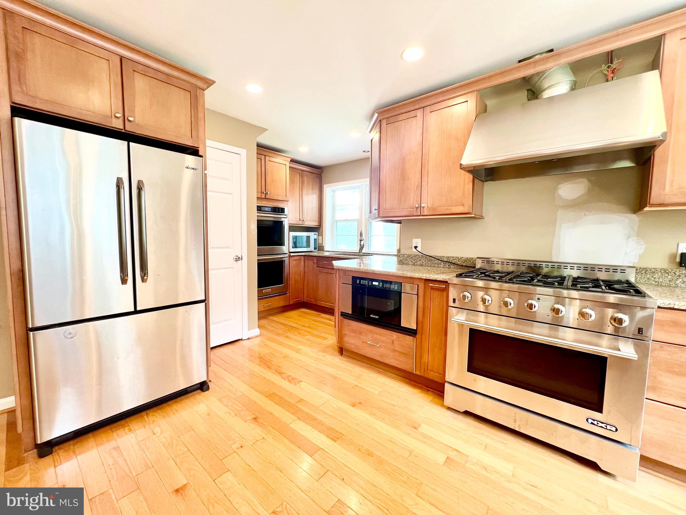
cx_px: 343
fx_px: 258
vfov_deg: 89.9
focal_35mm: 13
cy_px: 258
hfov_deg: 106.2
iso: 250
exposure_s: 1/120
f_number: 1.8
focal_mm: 1.57
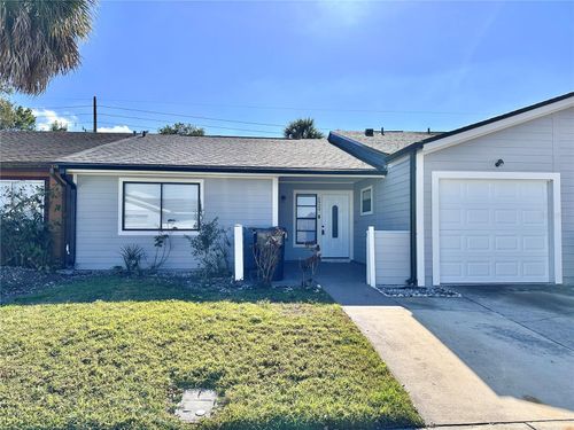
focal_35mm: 24
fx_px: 398
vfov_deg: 56.8
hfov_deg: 71.6
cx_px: 287
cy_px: 215
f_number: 1.78
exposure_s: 1/5848
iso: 80
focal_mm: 6.86
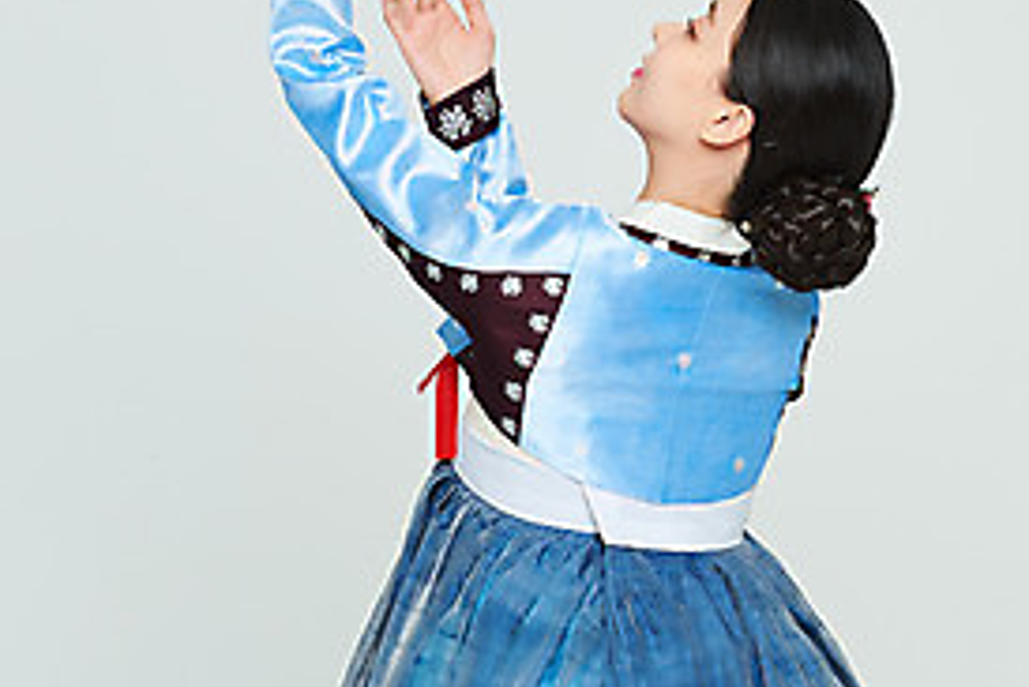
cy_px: 274
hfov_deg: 9.9
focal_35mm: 208
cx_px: 764
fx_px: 5948
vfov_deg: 6.6
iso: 100
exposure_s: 1/125
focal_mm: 95
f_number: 11
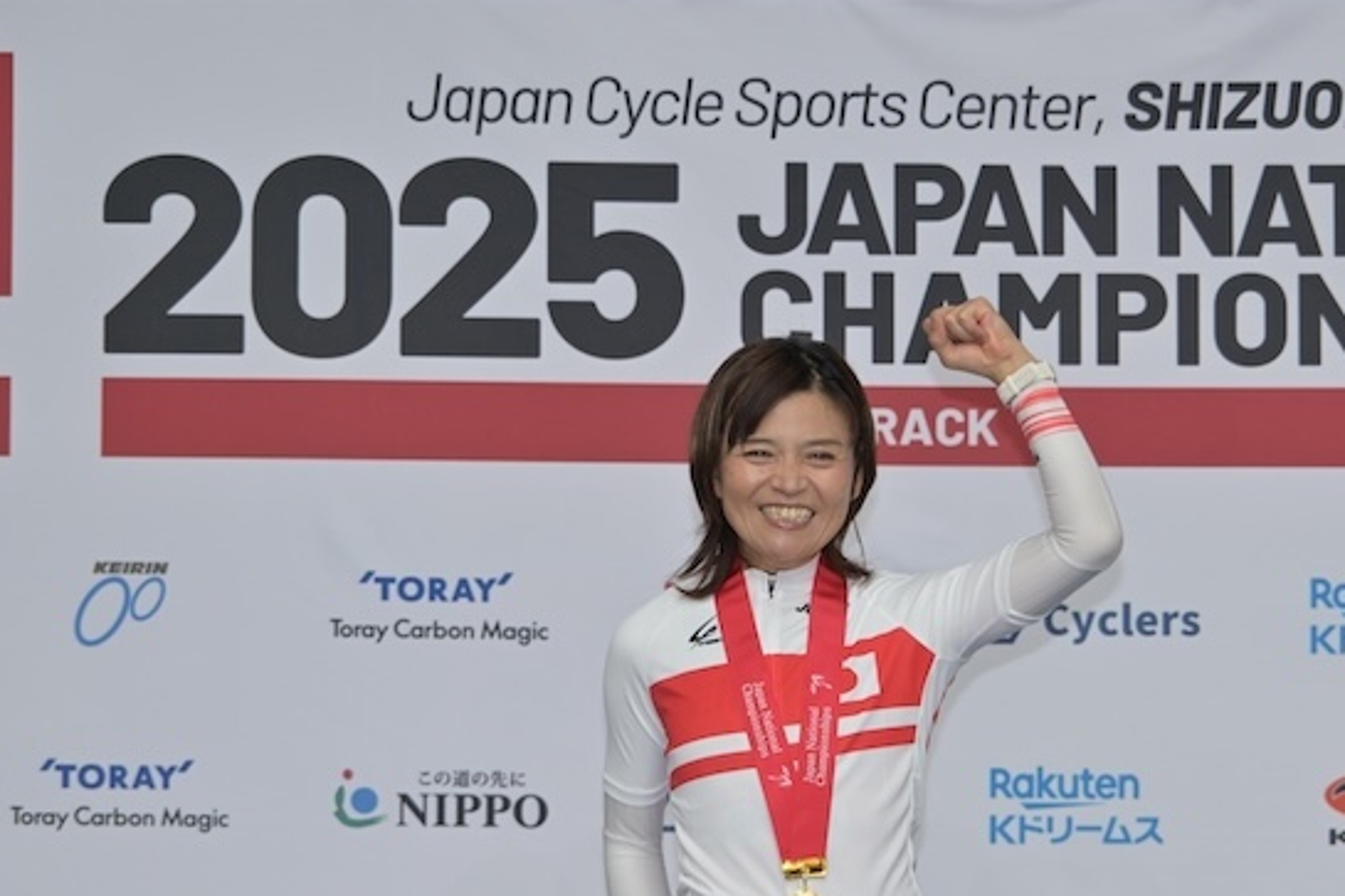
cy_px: 636
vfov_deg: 8.9
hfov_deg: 13.3
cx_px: 802
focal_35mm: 154
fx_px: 5752
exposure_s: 1/160
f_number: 6.7
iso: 560
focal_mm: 105
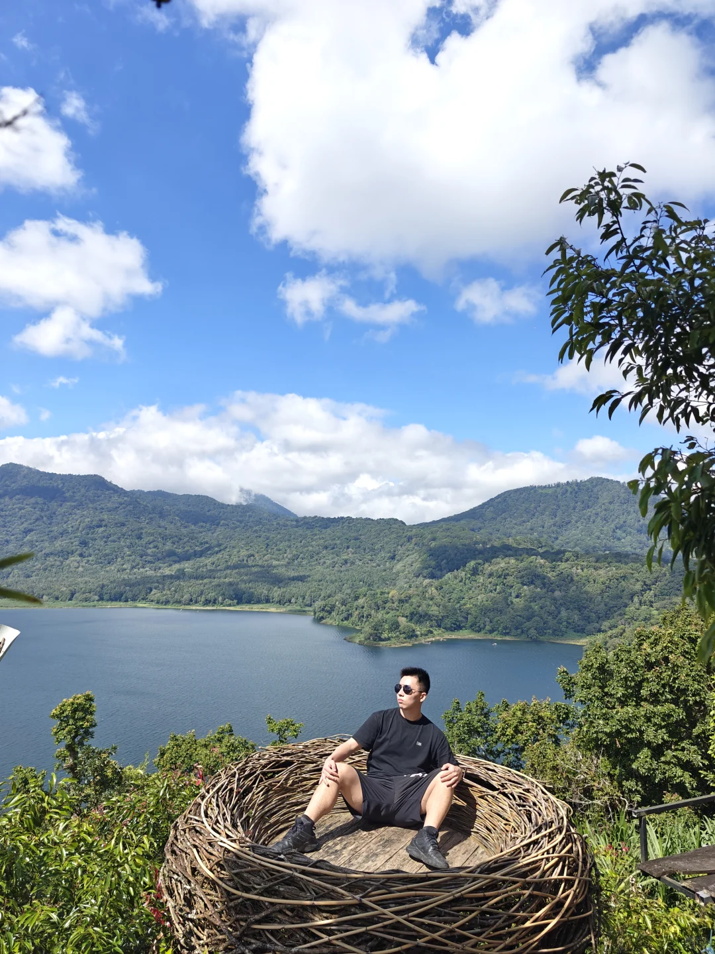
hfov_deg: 58.9
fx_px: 633
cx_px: 358
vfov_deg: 73.9
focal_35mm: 23
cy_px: 477
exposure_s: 1/1055
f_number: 1.6
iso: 50
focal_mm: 6.06
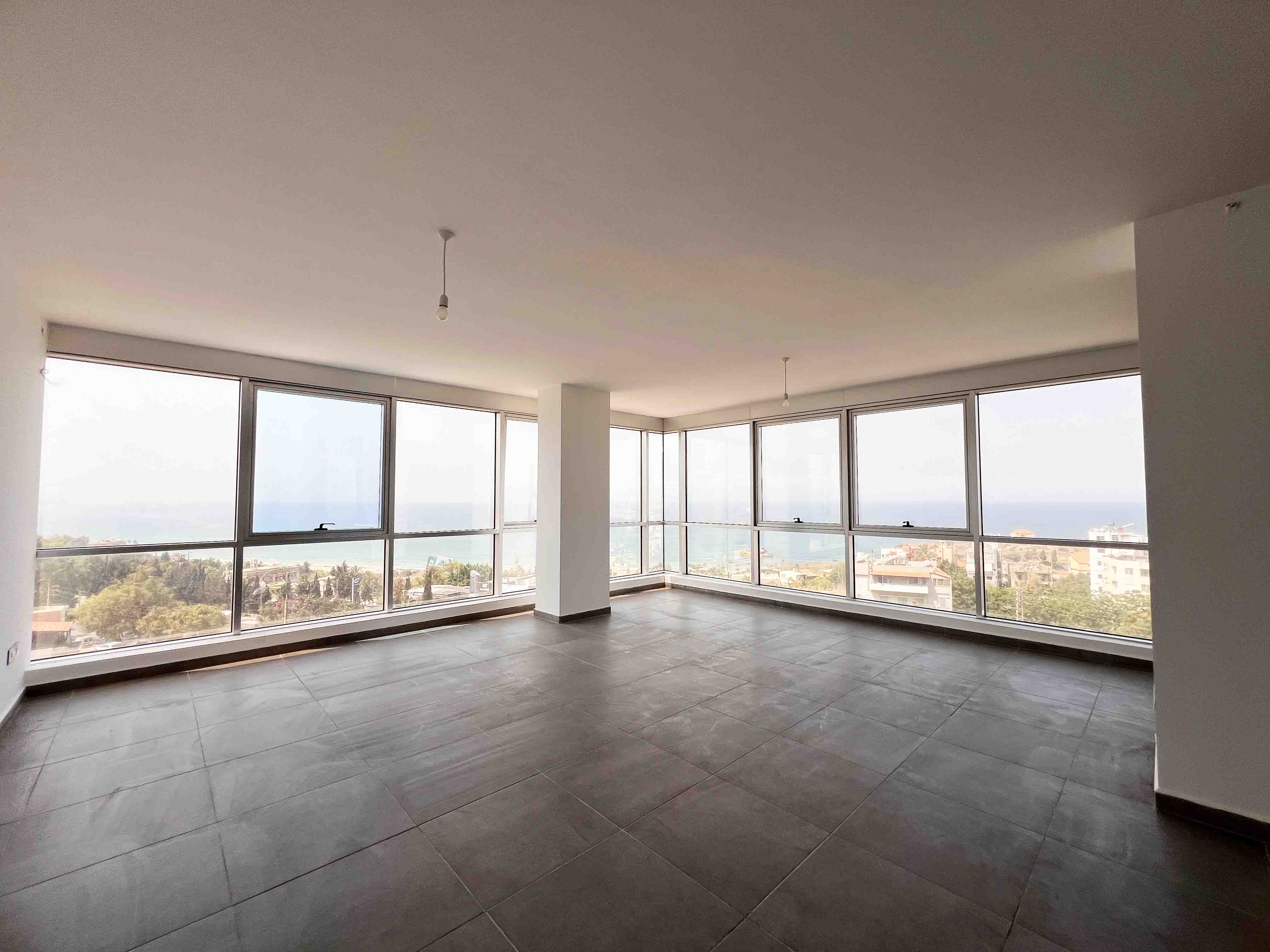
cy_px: 476
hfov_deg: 106.2
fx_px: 477
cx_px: 635
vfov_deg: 89.9
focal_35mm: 13
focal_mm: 1.57
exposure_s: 1/285
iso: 32
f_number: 1.8
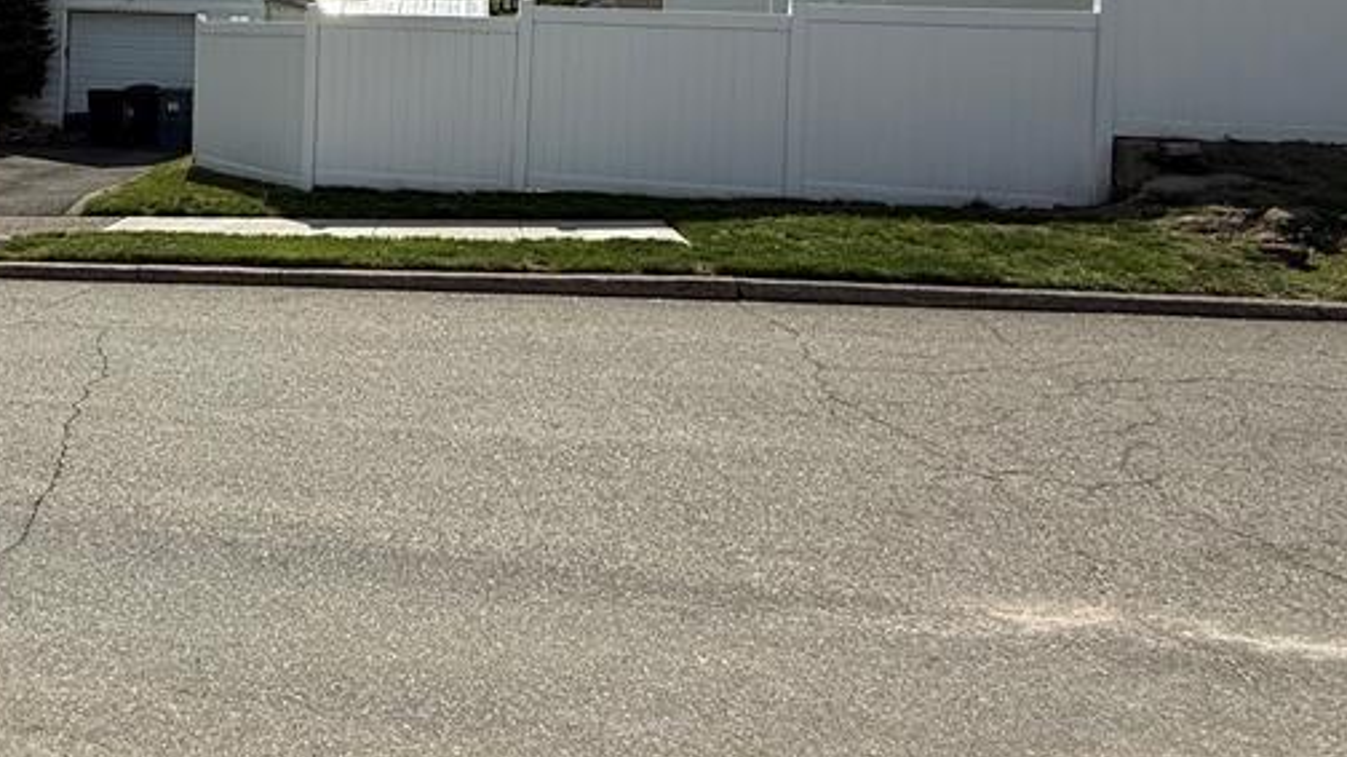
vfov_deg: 34.9
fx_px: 1107
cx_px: 176
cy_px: 35
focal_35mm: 31
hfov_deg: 55.7
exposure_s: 1/5155
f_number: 2.2
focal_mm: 2.22
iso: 50
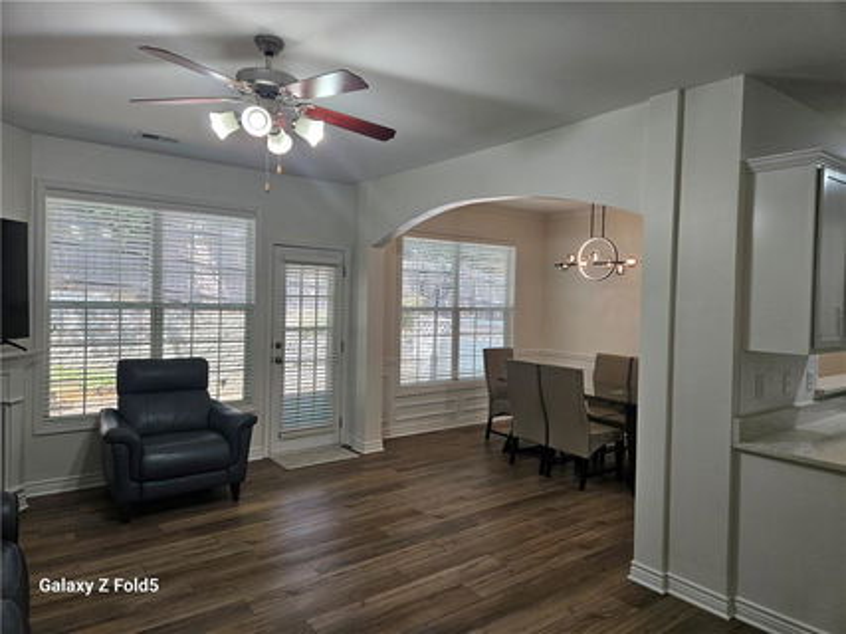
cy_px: 317
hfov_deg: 73.9
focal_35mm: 23
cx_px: 423
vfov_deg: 58.9
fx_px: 562
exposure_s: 1/120
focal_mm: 5.4
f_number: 1.8
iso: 80
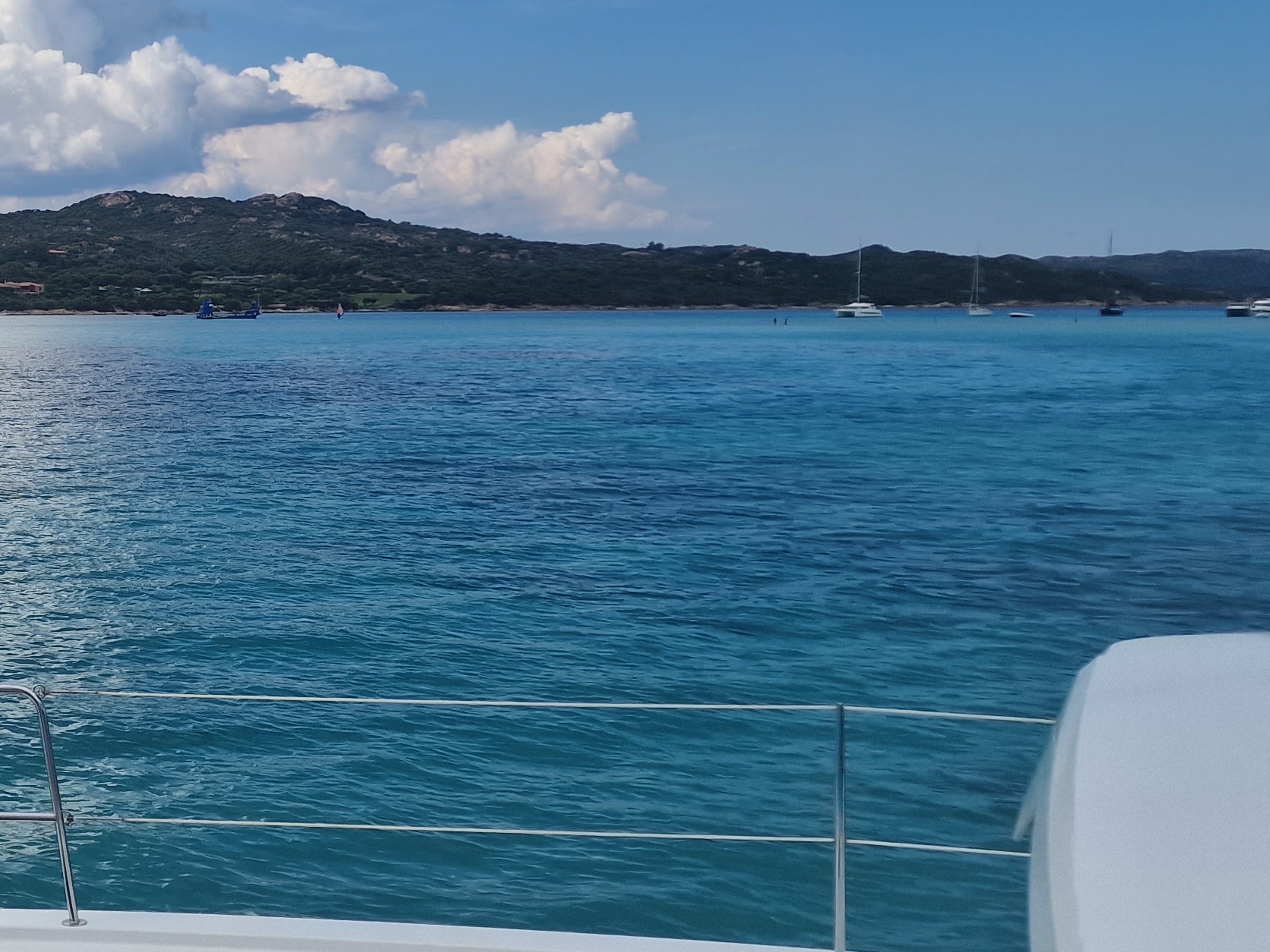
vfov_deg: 26.5
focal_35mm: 55
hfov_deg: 32.6
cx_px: 60
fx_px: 2018
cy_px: 417
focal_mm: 6.4
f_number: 1.8
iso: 50
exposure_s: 1/1812
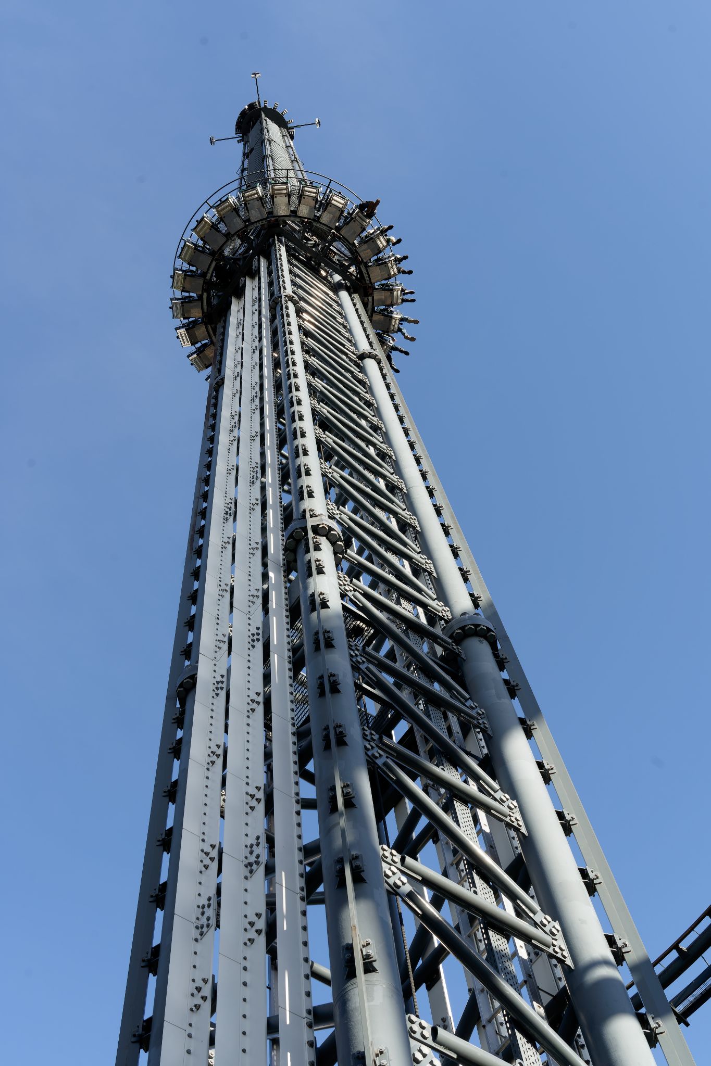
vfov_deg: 50.7
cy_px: 533
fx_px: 1126
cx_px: 356
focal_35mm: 38
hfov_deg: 35.0
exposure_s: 1/125
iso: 160
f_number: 11
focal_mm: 38
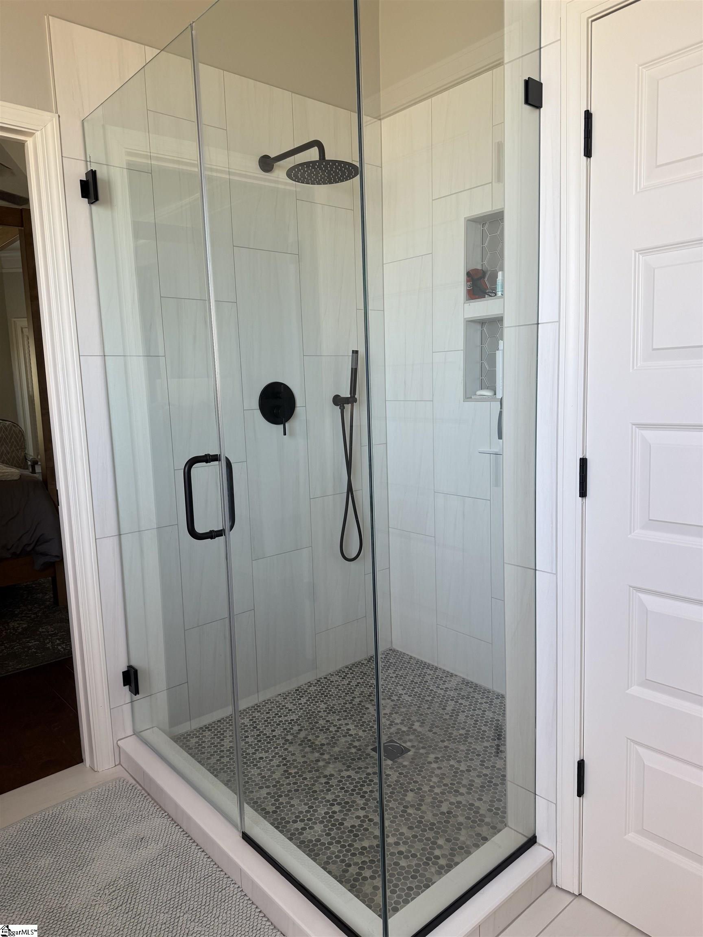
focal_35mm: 24
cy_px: 468
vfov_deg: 71.6
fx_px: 650
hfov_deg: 56.8
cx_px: 352
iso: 100
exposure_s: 1/120
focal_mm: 6.76
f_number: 1.78
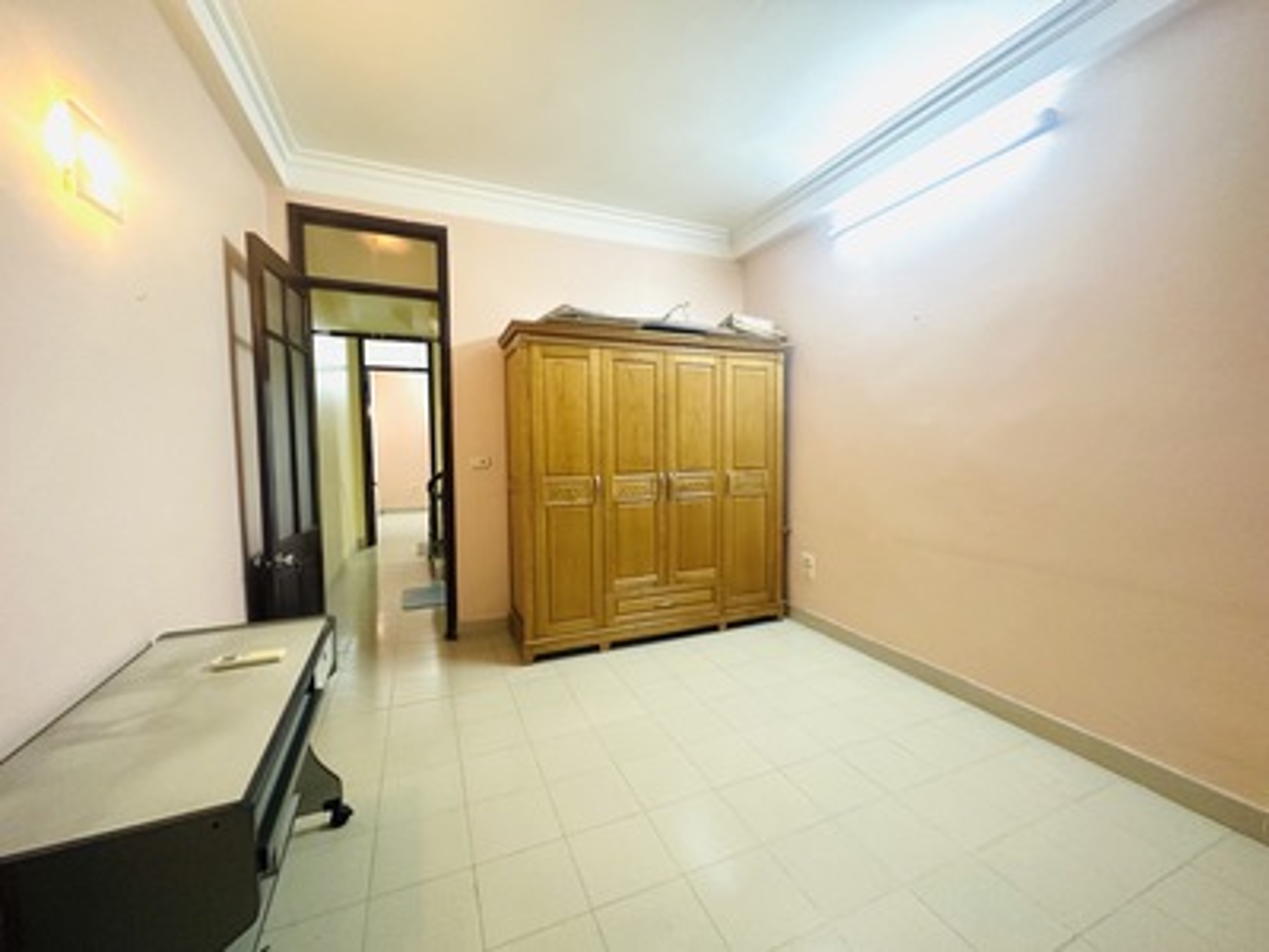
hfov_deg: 102.1
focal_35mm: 14
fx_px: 513
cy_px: 476
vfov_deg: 85.7
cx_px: 634
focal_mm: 2.22
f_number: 2.2
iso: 400
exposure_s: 1/50
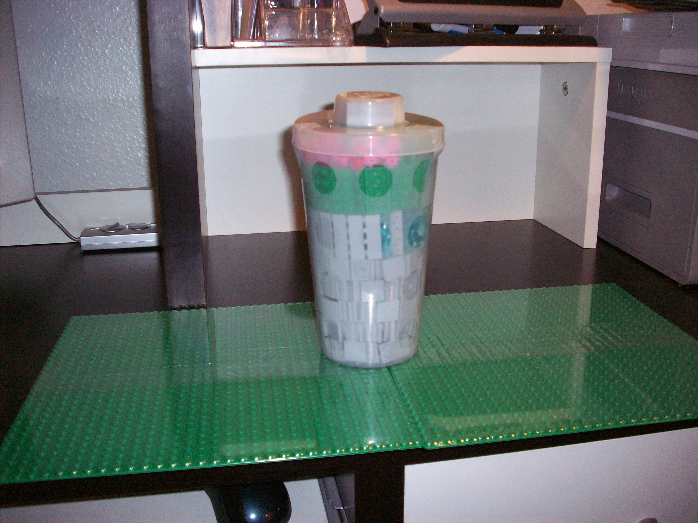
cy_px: 262
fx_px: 746
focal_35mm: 37
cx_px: 349
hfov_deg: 50.1
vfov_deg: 38.7
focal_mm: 6.2
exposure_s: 1/64
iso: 200
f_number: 2.8
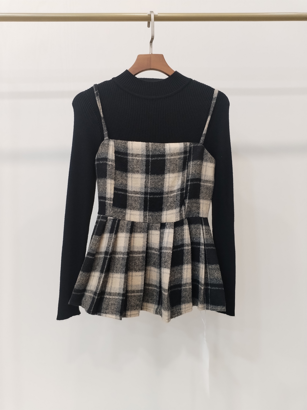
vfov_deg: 61.7
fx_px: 343
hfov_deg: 48.2
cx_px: 154
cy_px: 205
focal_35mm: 29
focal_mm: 4.75
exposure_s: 1/50
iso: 462
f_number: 1.8
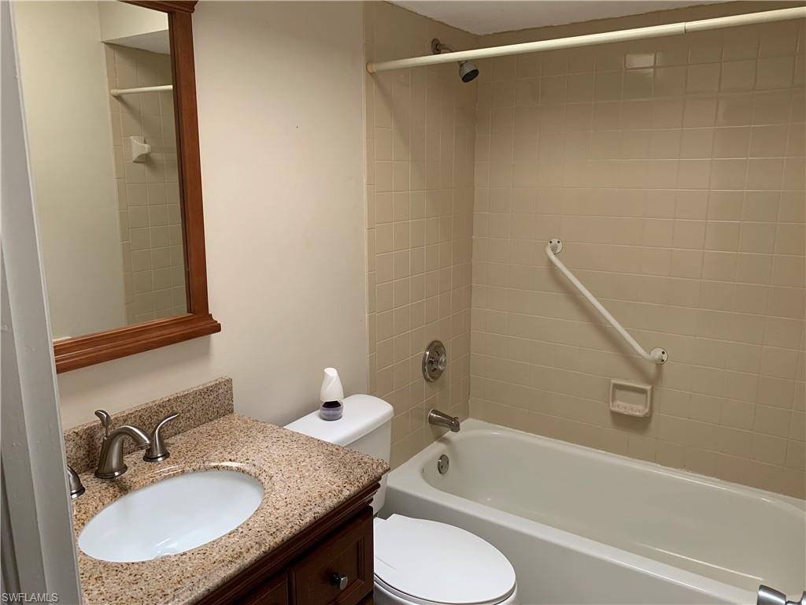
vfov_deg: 53.1
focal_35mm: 26
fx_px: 605
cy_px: 302
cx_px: 403
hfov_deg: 67.3
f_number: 1.8
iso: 100
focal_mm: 4.25
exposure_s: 1/60
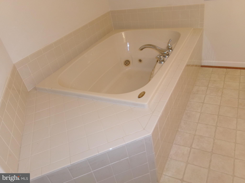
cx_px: 122
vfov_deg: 49.7
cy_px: 92
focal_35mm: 28
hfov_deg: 63.4
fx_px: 198
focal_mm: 5.1
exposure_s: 1/34
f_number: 3.9
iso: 200
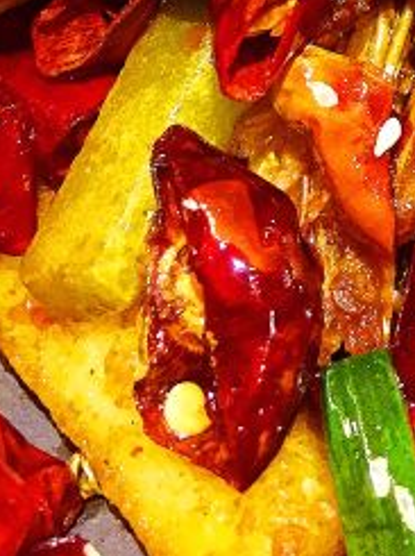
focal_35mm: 83
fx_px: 1330
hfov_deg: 16.9
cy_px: -231
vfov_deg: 20.7
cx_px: 502
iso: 320
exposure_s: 1/33
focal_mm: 4.15
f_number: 2.2
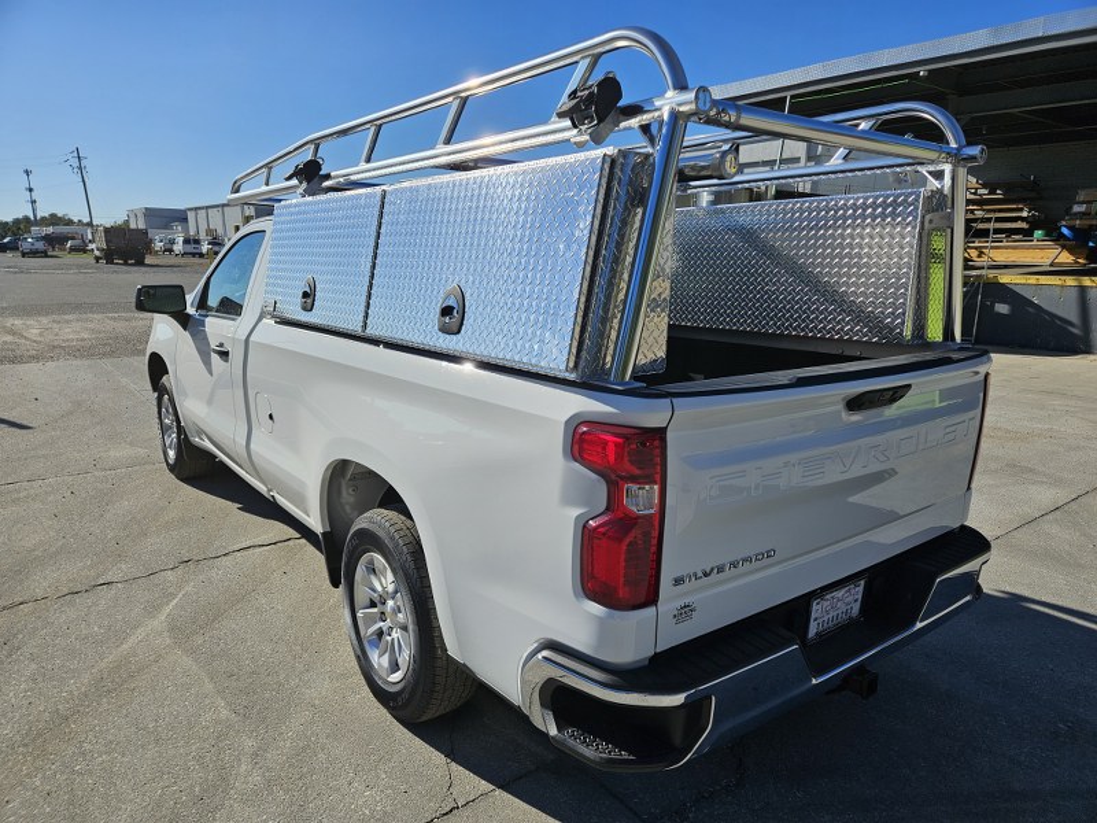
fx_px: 729
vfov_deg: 58.9
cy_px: 412
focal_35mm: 23
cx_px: 548
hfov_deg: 73.9
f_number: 1.8
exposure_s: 1/3211
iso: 25
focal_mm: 5.4
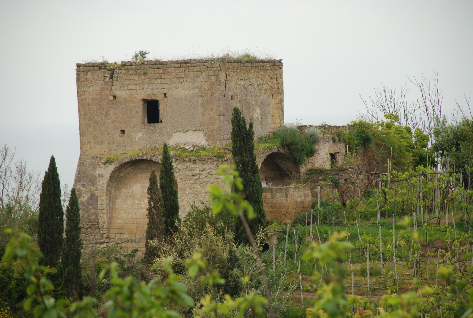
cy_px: 159
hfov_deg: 10.1
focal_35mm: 202
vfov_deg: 6.8
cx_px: 236
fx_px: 2666
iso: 250
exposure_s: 1/400
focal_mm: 135
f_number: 5.6
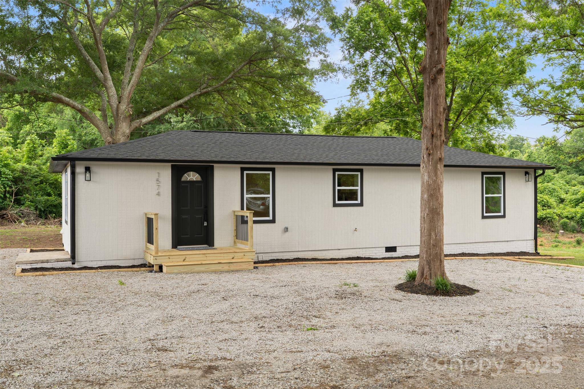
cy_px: 194
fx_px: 568
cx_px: 292
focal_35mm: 35
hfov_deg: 54.4
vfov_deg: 37.8
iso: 100
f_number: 9
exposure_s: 1/6
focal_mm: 35
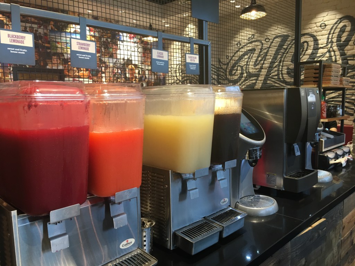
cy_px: 133
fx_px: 297
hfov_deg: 61.7
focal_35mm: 29
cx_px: 178
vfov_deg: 48.2
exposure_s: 1/33
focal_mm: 4.15
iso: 50
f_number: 2.2
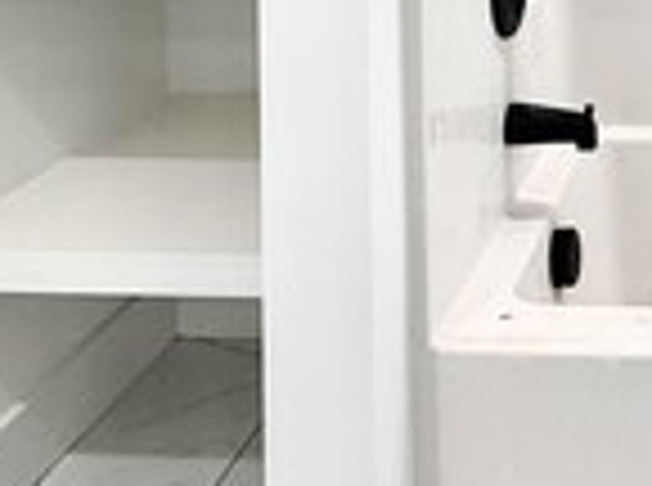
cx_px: 764
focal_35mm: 62
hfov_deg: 27.8
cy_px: -292
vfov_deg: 19.6
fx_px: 1165
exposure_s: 1/120
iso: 250
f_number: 2.2
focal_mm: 2.22
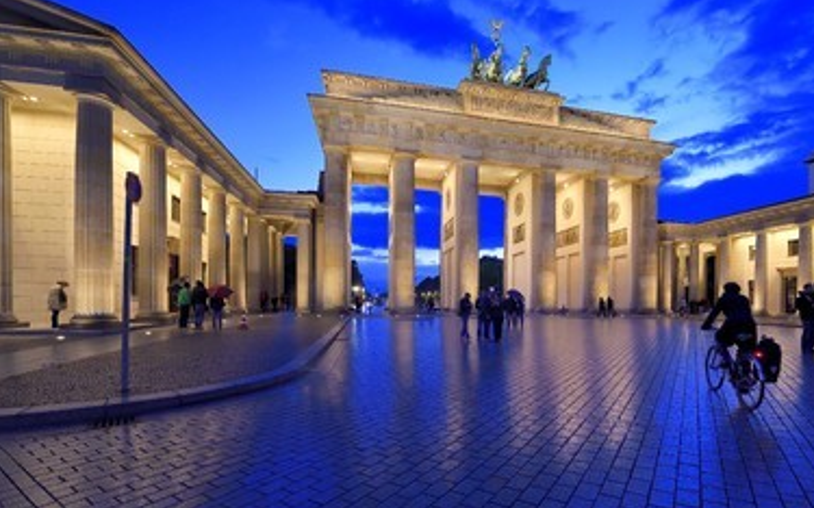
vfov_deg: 70.8
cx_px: 451
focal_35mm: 16
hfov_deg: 97.5
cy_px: 293
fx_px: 355
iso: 3200
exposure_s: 1/60
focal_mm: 14
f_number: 4.5
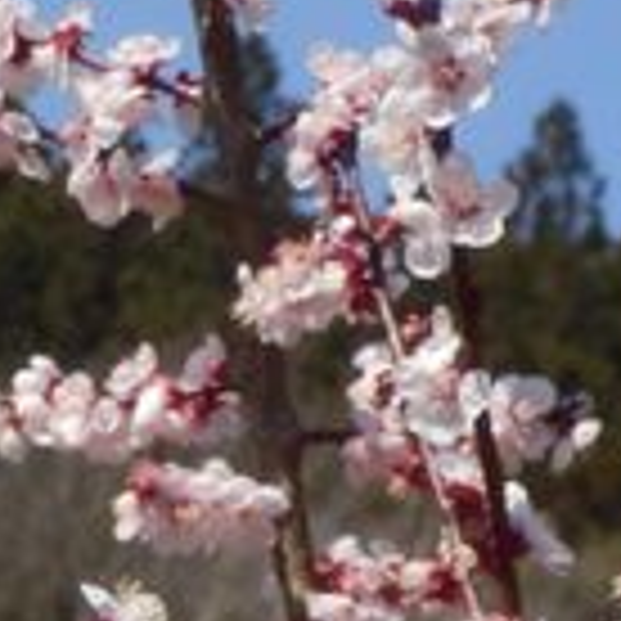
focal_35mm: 570
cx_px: 477
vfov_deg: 3.1
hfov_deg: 3.1
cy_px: 1134
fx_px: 11569
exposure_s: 1/500
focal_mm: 19.6
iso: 80
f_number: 5.5
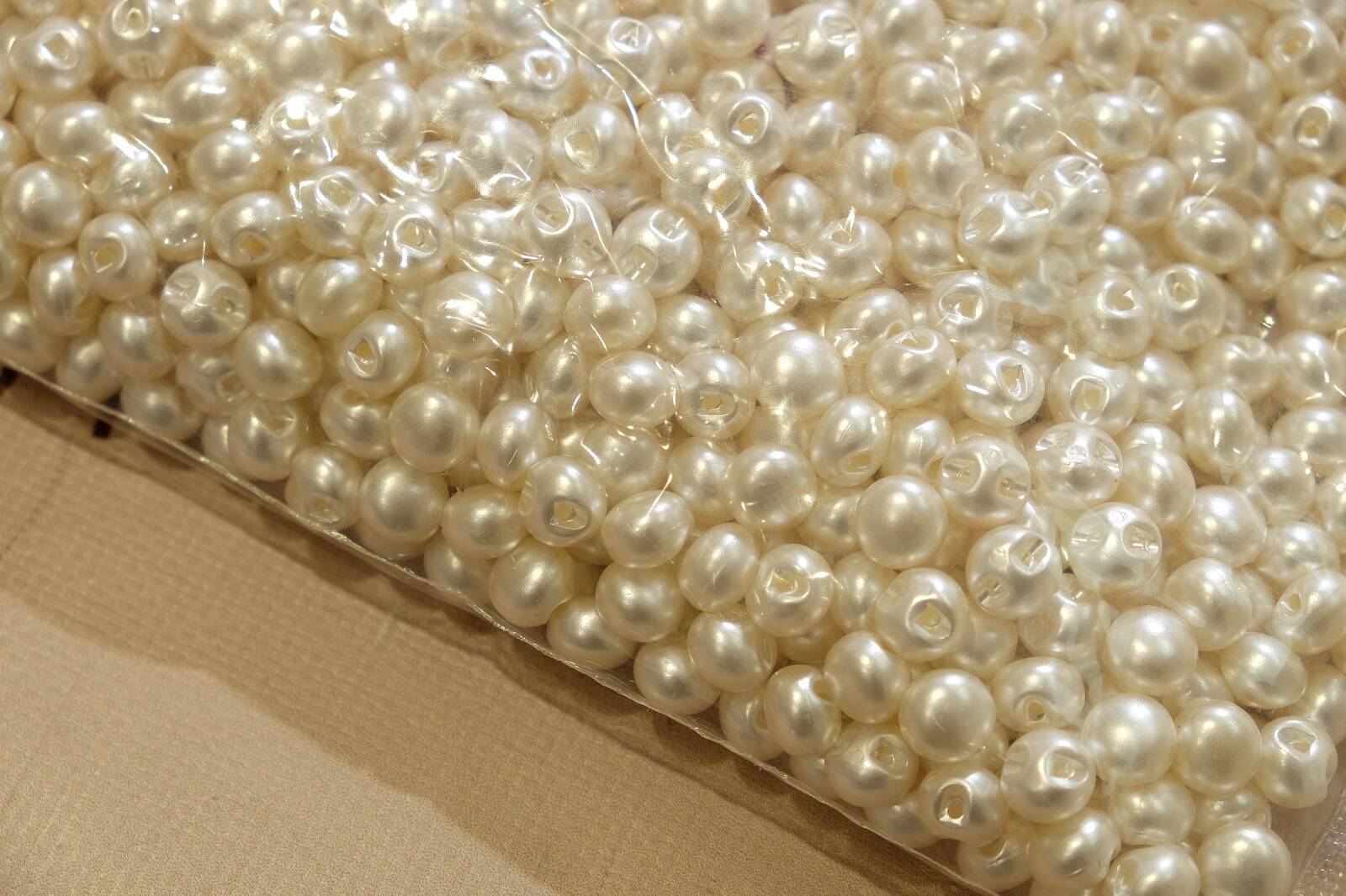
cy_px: 448
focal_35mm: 83
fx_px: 3102
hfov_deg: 24.5
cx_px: 673
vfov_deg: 16.4
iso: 200
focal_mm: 55
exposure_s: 1/150
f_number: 5
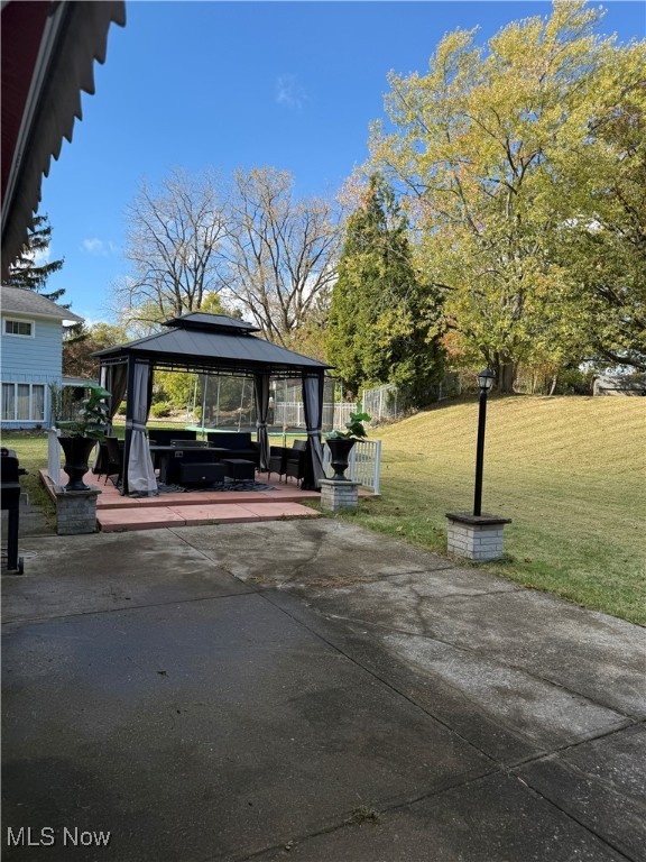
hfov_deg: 56.8
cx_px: 323
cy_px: 431
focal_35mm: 24
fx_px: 597
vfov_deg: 71.6
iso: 80
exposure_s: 1/1770
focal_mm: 6.76
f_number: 1.78
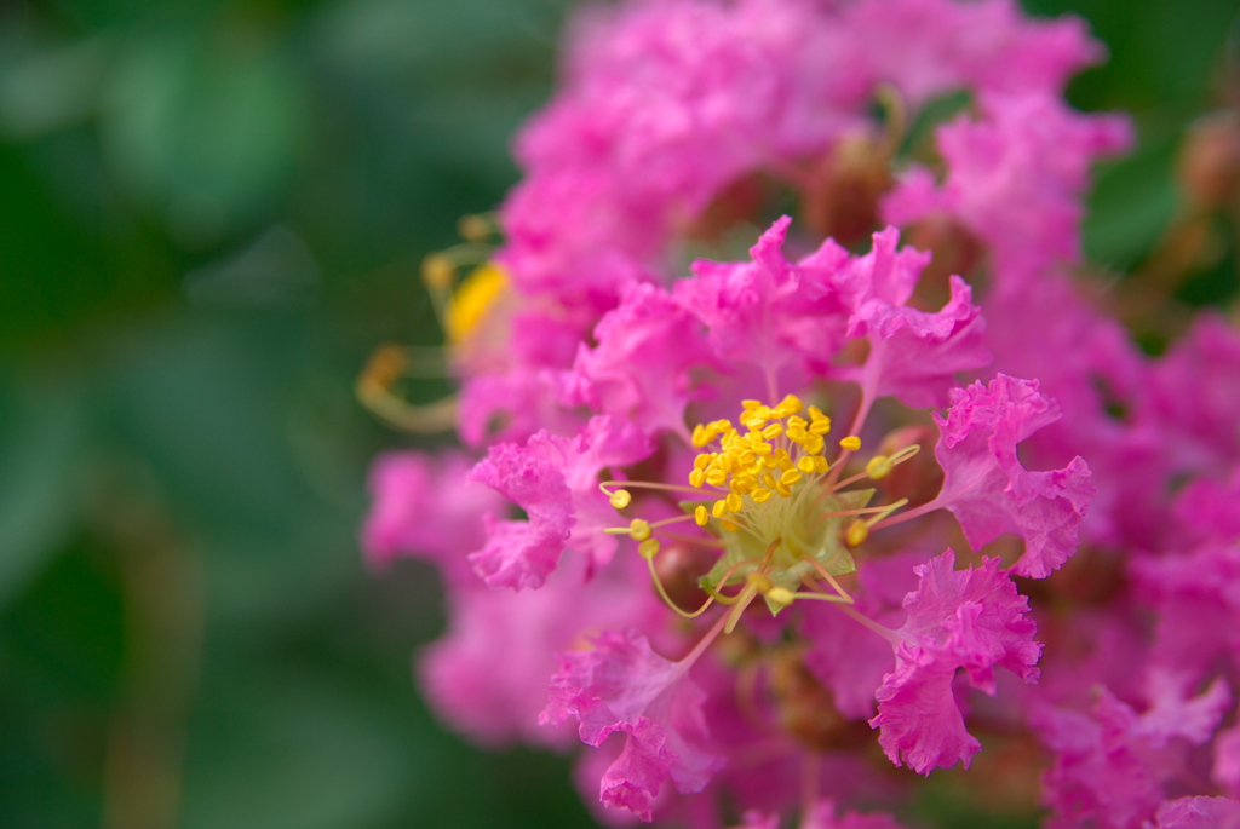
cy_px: 414
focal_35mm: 105
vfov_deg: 13.1
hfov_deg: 19.4
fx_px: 3620
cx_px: 620
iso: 100
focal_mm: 70
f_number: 4.5
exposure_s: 1/250
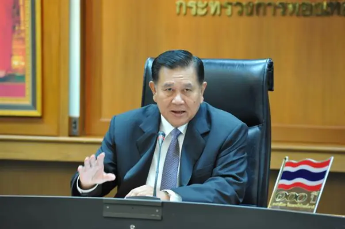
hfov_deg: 11.1
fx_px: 1772
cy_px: 114
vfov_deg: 7.4
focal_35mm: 185
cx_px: 172
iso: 2000
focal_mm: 185
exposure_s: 1/30
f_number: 4.8
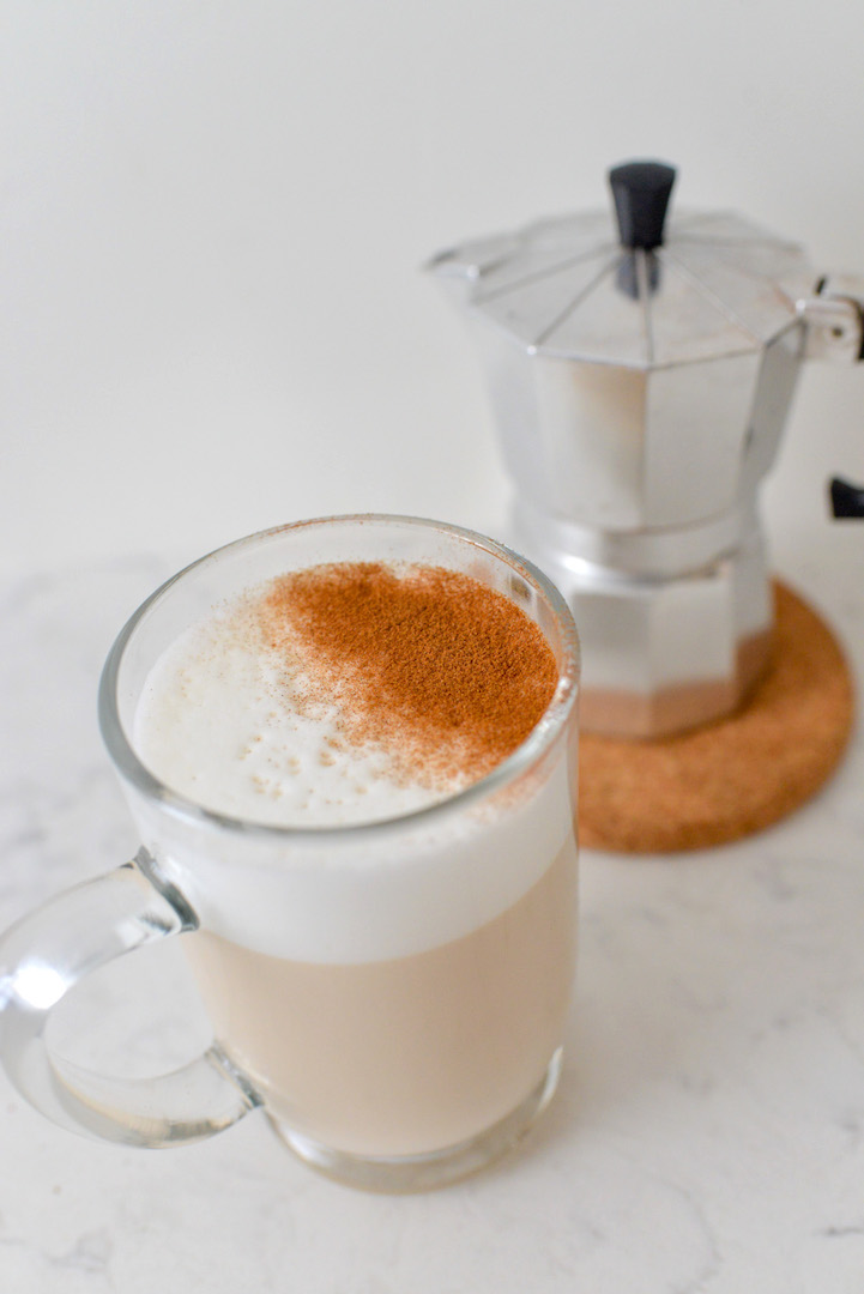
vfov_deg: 54.4
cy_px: 647
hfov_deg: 37.9
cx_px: 432
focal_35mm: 35
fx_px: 1259
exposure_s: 1/100
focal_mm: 35
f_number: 4
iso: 2000
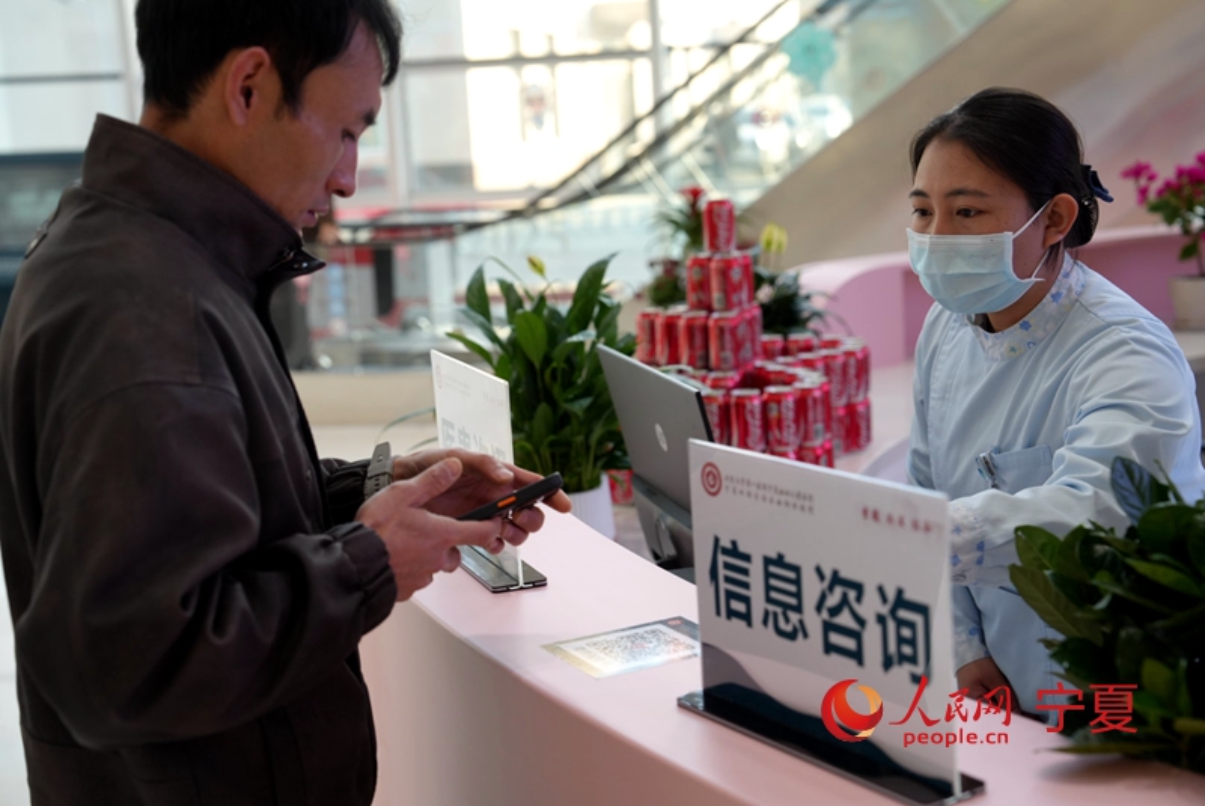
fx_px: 1876
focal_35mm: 56
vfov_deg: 24.2
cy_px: 403
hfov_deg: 35.6
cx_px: 602
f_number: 4
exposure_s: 1/160
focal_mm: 56
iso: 640
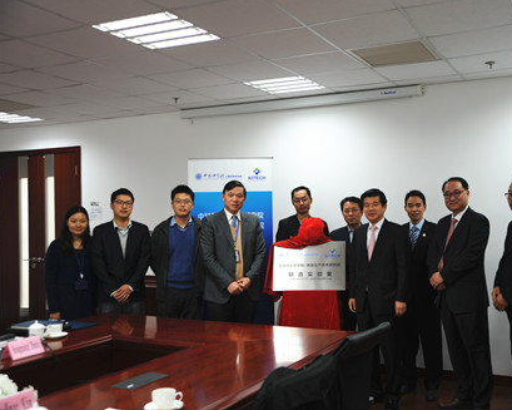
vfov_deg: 38.2
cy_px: 204
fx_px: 591
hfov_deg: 46.7
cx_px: 299
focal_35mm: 39
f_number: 3.5
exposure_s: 1/50
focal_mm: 34
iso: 250
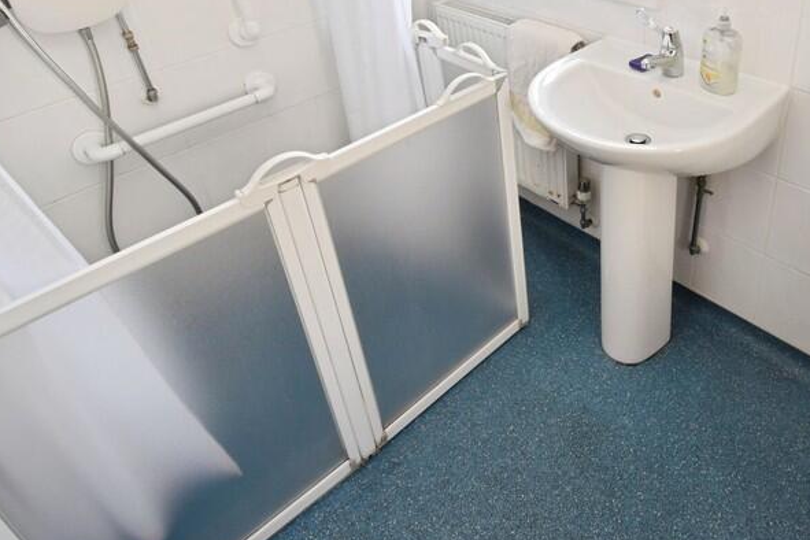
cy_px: 102
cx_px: 536
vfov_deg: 46.7
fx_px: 585
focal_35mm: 26
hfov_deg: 67.6
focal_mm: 10
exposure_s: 1/100
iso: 400
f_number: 5
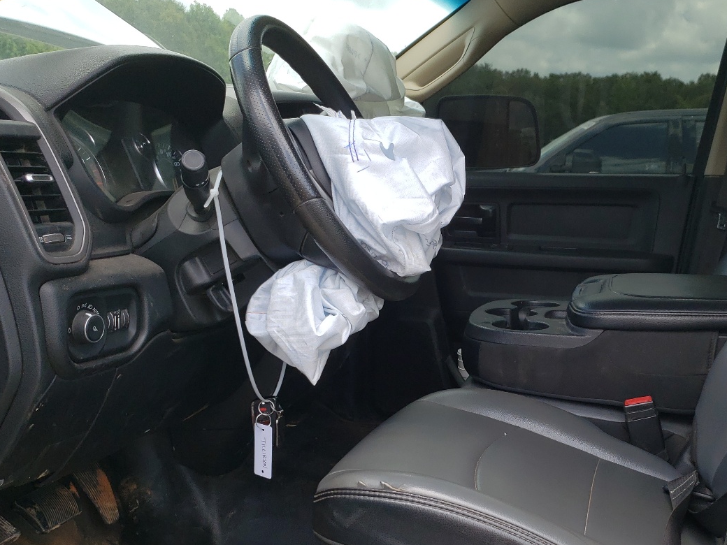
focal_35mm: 40
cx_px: 466
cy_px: 379
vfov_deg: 35.5
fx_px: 840
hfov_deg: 46.3
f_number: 1.5
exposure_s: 1/714
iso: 50
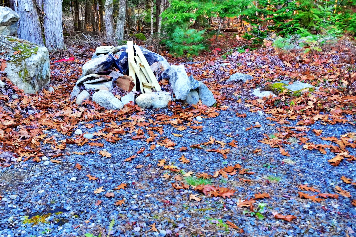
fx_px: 376
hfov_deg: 50.1
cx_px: 130
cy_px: 80
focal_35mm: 38
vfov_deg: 34.8
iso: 1600
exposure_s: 1/30
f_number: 10
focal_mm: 23
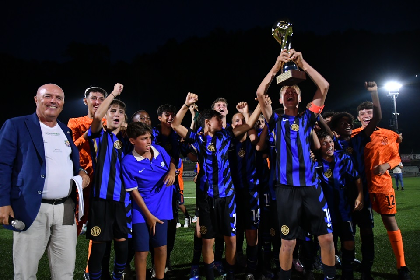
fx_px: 280
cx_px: 210
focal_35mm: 24
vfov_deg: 53.1
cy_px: 140
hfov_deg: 73.7
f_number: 3.2
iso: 2500
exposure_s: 1/200
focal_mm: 16
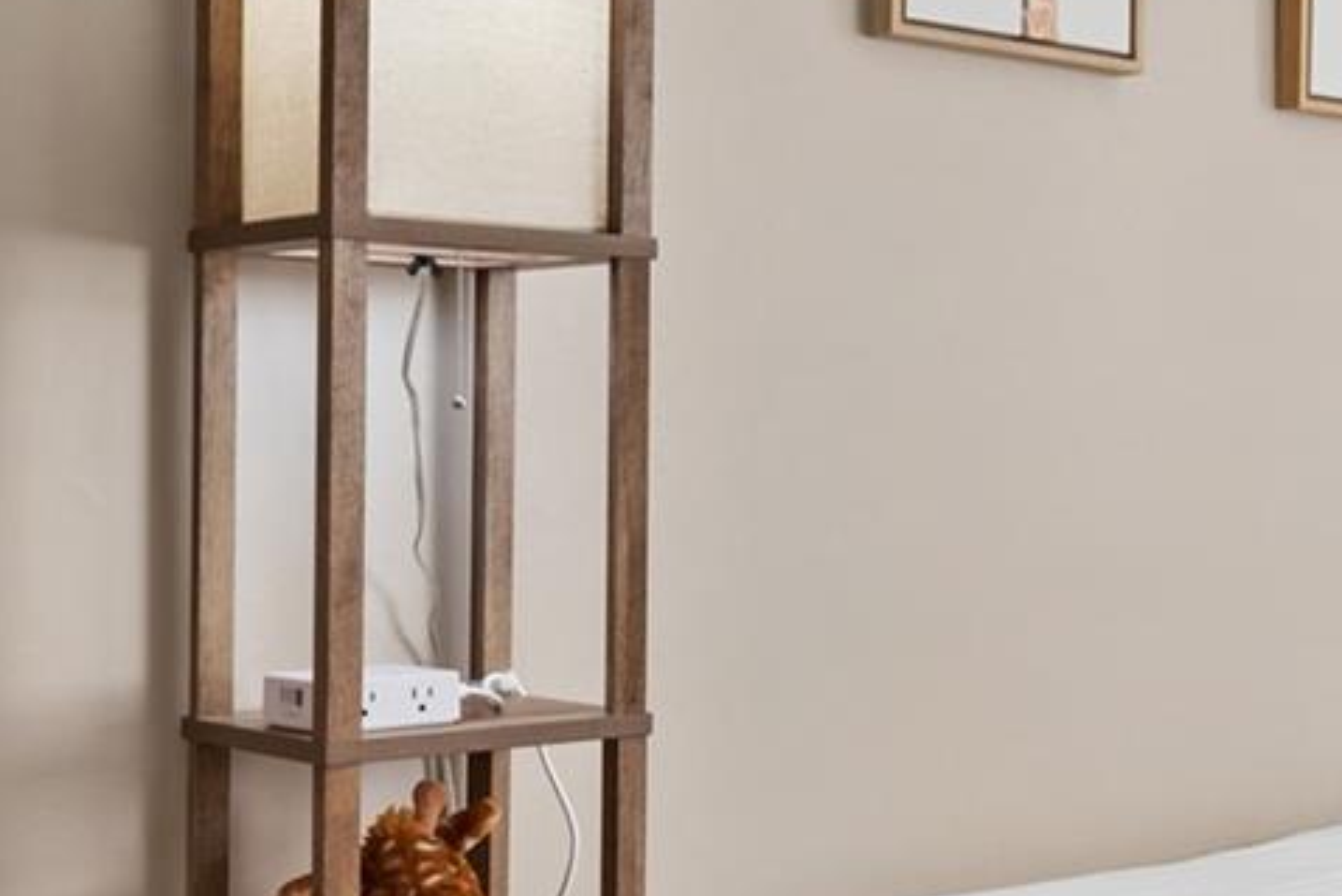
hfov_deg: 28.5
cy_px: 440
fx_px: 2237
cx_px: 1656
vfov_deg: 22.6
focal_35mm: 60
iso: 200
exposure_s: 1/8
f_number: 8
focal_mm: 14
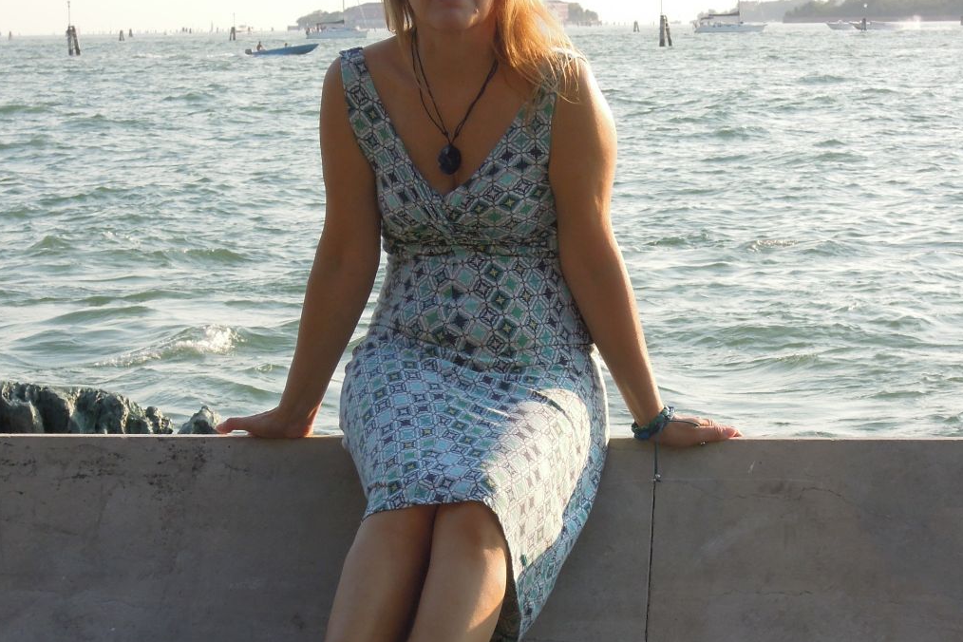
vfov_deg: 11.5
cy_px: 433
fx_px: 3183
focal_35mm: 119
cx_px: 481
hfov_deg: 17.2
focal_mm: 15.2
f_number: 5
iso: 160
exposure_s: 1/320
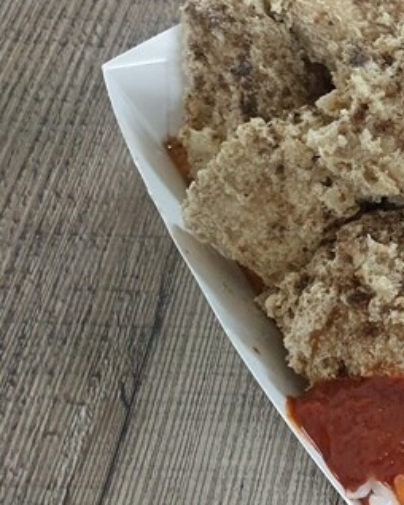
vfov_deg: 29.3
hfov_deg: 20.1
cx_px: 630
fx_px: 956
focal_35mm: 64
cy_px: 151
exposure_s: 1/40
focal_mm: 4.3
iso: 320
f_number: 1.5
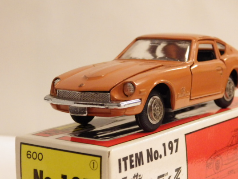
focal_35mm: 104
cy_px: 102
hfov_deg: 18.9
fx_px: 716
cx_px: 140
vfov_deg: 14.2
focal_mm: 15.6
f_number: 4.4
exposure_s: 1/60
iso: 800
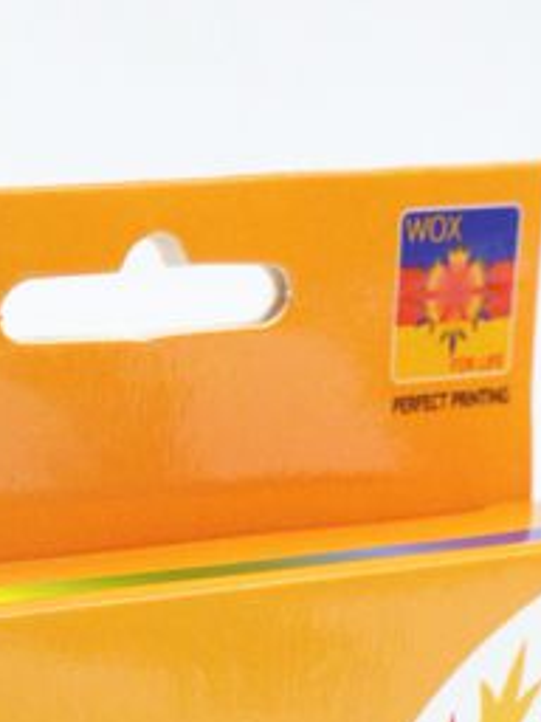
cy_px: 871
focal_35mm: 197
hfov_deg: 7.5
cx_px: 170
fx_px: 4105
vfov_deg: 9.9
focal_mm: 50
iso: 400
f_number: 14
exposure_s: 1/60
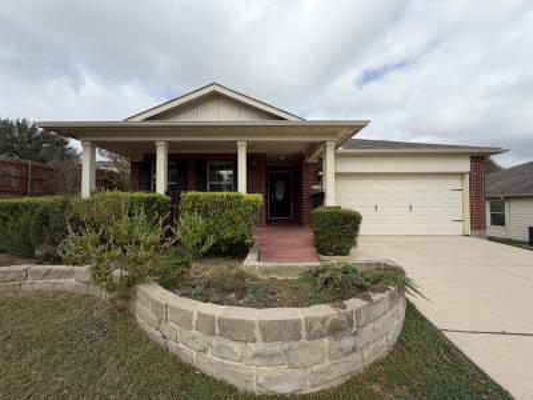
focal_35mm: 14
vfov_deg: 85.7
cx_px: 266
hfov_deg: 102.1
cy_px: 200
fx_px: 216
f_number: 2.2
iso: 20
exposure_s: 1/876
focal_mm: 2.22
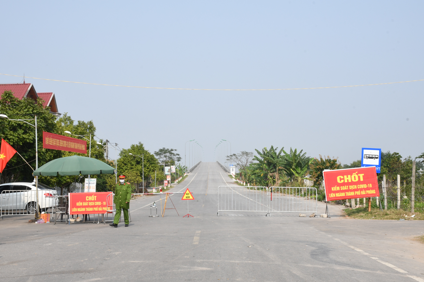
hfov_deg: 35.1
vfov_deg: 23.8
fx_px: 671
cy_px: 141
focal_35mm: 57
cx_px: 212
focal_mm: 38
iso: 400
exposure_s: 1/200
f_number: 20
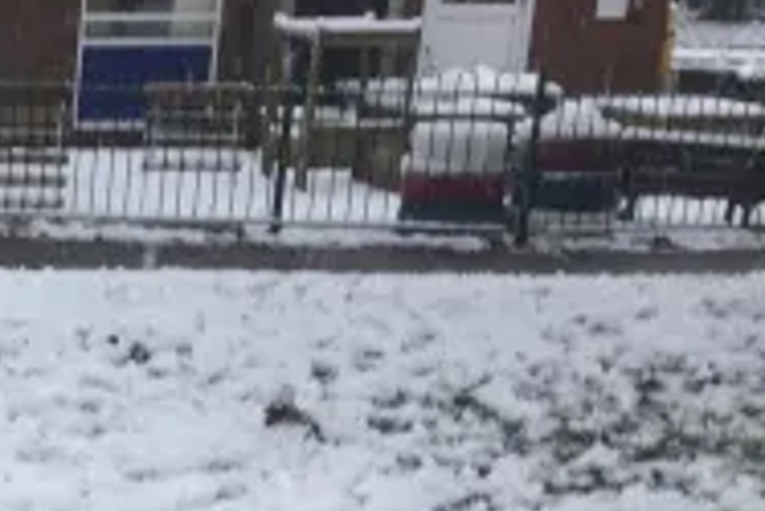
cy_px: 948
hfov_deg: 14.7
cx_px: -560
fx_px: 2637
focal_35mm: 124
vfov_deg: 10.4
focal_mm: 3.3
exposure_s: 1/111
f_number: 2.4
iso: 25
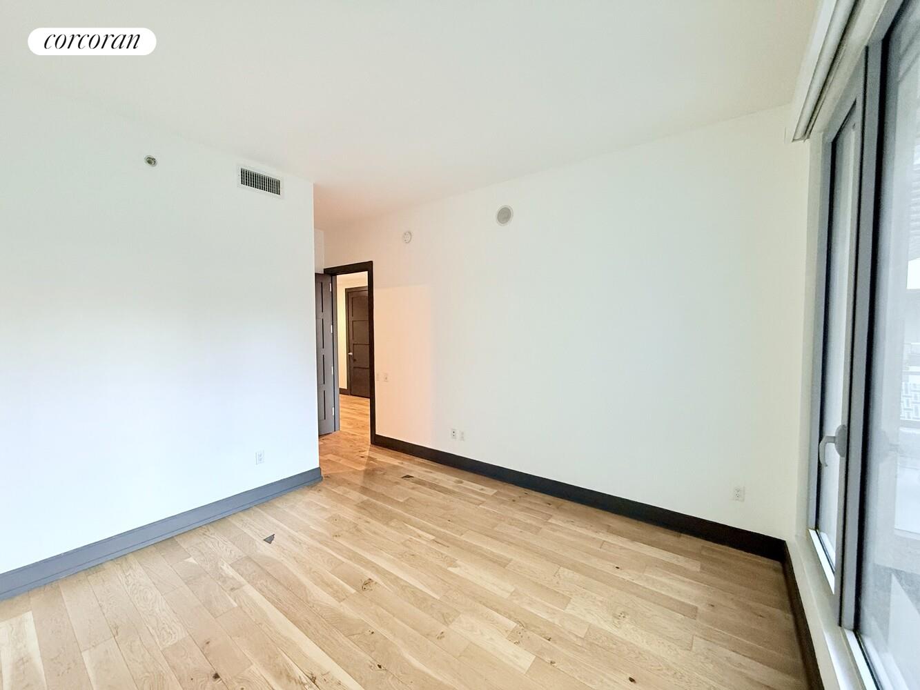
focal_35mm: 14
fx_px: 372
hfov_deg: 102.1
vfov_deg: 85.7
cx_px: 460
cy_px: 345
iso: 400
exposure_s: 1/60
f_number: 2.2
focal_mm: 2.22
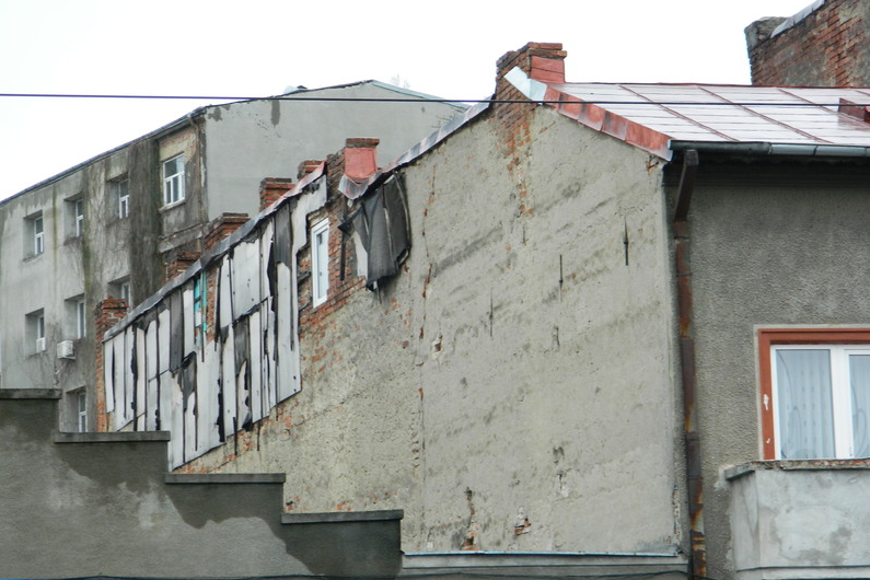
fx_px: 3262
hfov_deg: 15.2
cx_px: 437
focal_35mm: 135
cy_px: 316
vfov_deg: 10.2
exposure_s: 1/60
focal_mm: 23.2
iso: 100
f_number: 4.7
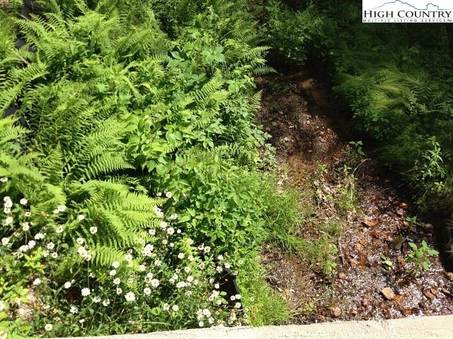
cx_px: 226
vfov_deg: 42.9
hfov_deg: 55.4
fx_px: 432
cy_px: 170
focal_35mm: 33
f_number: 2.4
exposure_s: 1/695
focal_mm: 4.13
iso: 50
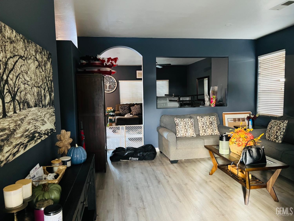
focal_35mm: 26
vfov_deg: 53.1
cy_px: 110
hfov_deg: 67.3
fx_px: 221
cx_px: 147
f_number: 1.5
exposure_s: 1/40
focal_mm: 5.7
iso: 640
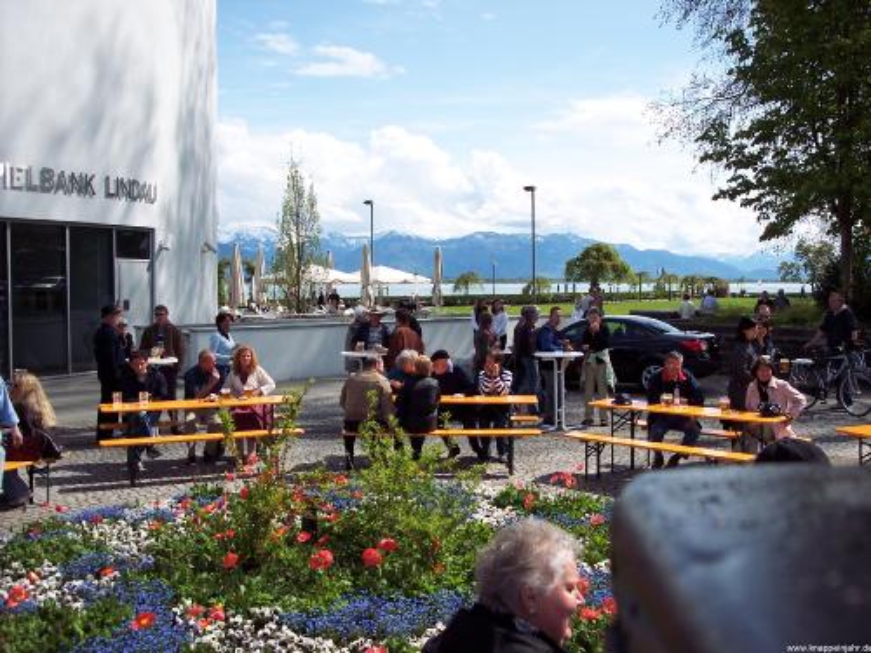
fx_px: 981
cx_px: 436
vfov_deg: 36.8
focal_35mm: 39
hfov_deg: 47.9
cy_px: 326
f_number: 4
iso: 100
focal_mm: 8
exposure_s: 1/750
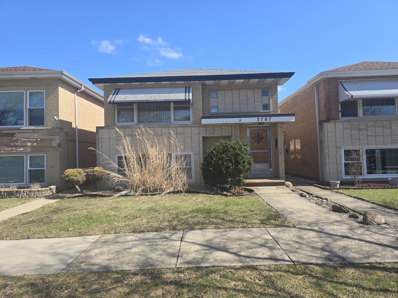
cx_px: 199
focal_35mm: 23
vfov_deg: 58.9
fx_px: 264
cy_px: 149
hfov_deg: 73.9
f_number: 1.7
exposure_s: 1/603
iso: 12
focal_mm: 6.3
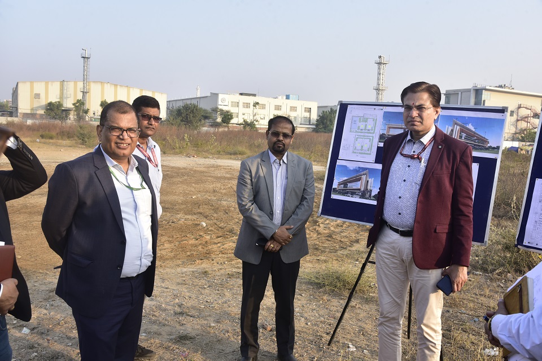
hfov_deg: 58.7
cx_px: 271
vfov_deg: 41.1
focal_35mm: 32
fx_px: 482
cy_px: 180
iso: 320
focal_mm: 32
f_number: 9
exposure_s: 1/100
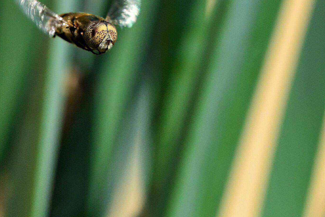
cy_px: 91
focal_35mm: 185
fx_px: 1670
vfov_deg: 7.4
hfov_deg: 11.1
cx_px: 197
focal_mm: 105
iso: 2500
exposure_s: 1/8000
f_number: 7.1
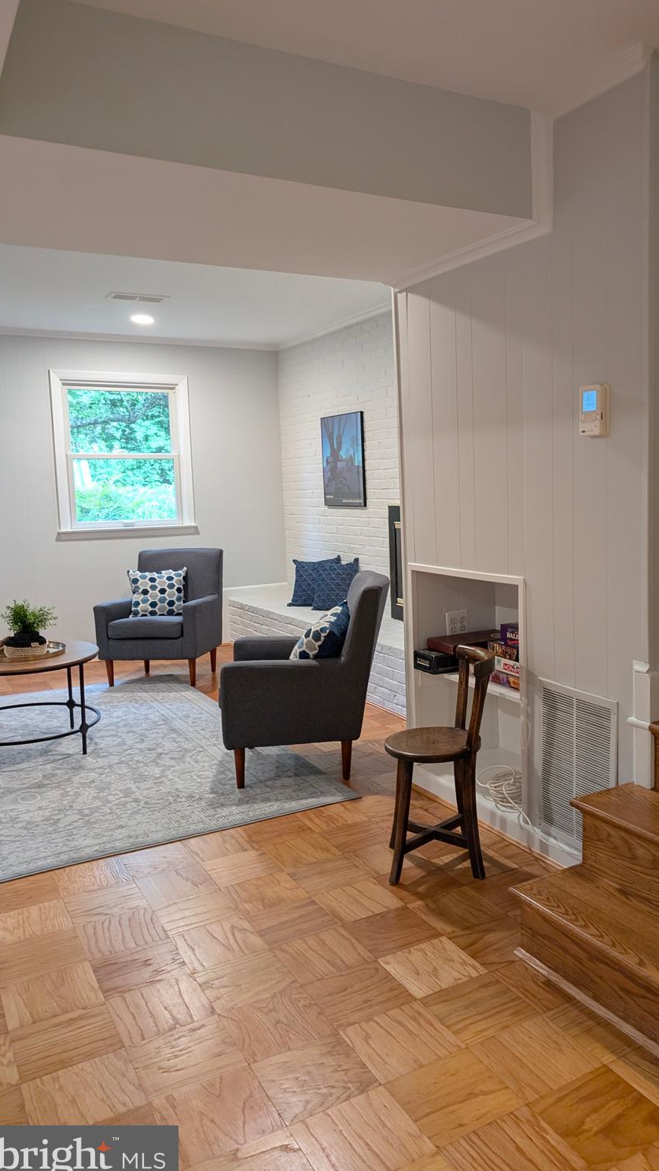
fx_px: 838
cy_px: 586
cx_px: 436
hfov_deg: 42.4
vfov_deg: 69.9
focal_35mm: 27
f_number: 1.68
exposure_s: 1/120
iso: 537
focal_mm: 6.9
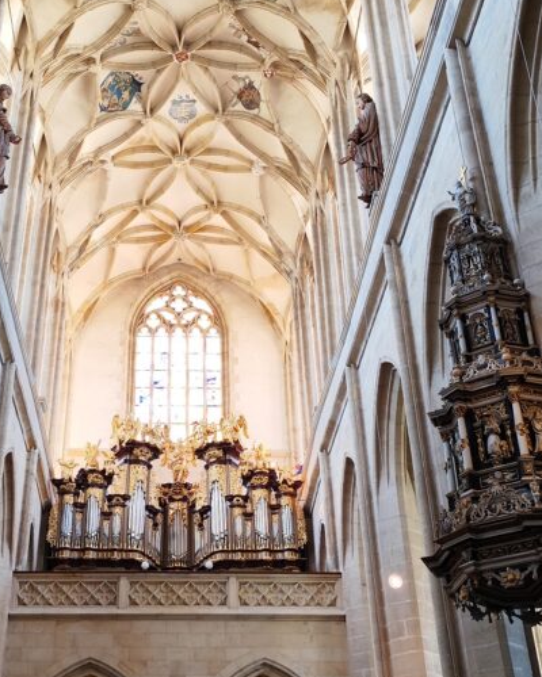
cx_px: 195
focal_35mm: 46
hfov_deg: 32.6
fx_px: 922
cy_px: 383
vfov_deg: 40.3
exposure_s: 1/100
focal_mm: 6.19
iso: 400
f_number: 1.65
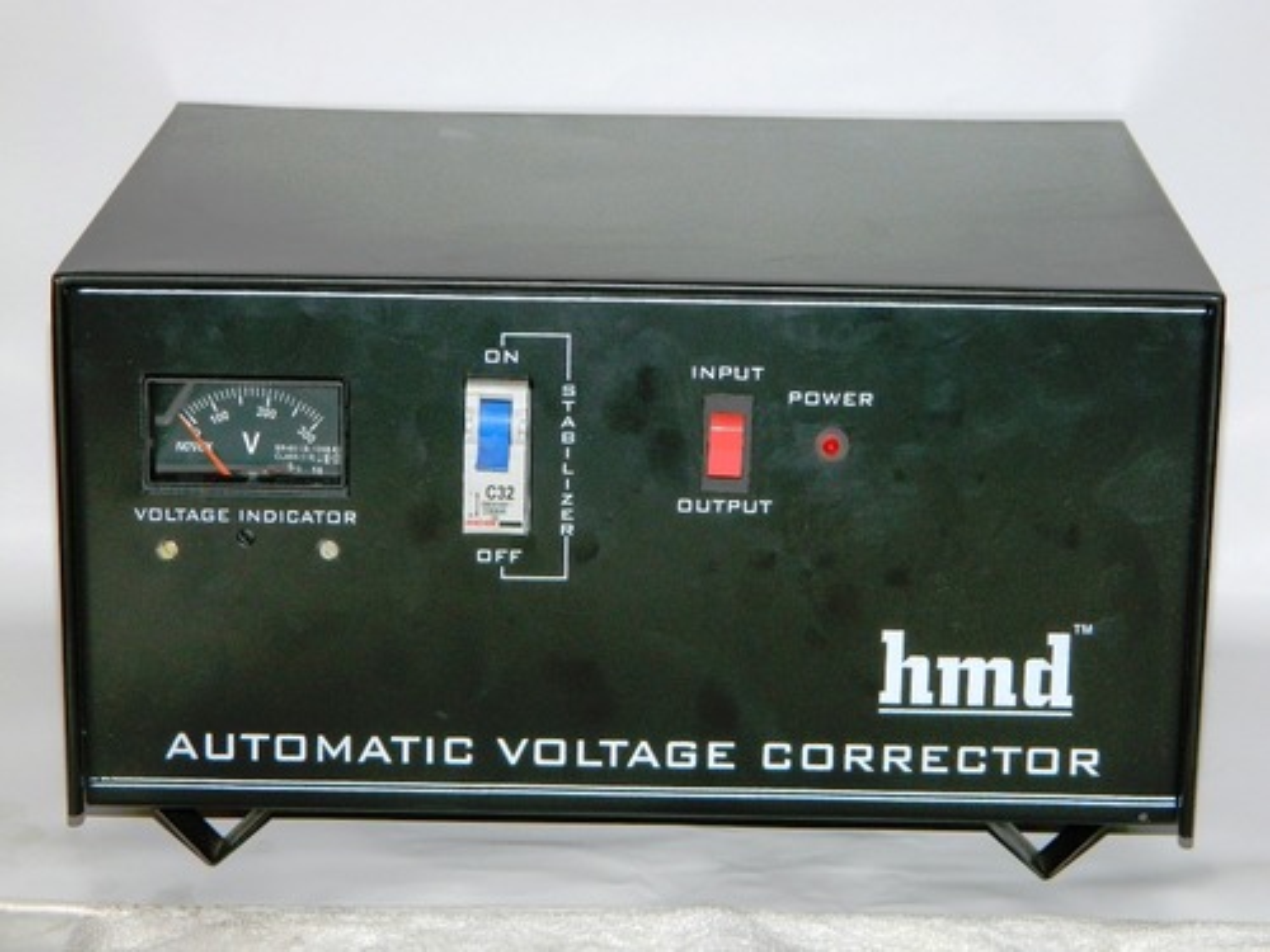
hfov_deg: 19.1
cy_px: 476
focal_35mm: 103
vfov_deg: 14.4
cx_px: 635
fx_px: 3779
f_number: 4.5
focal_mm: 18.6
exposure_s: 1/60
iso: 200
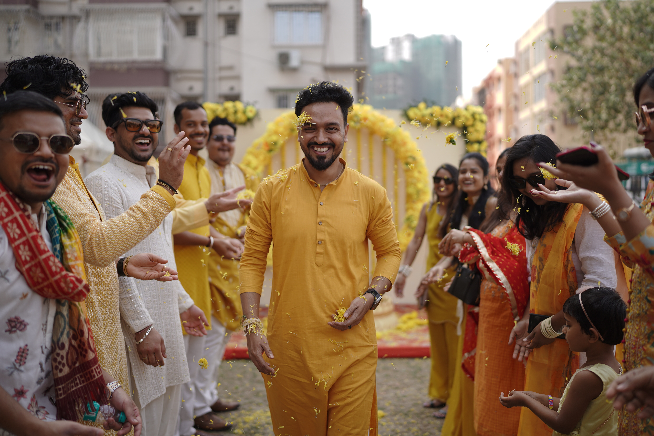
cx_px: 327
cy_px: 218
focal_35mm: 35
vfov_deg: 37.9
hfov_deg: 54.4
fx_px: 636
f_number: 1.4
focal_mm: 35
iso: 80
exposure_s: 1/1600
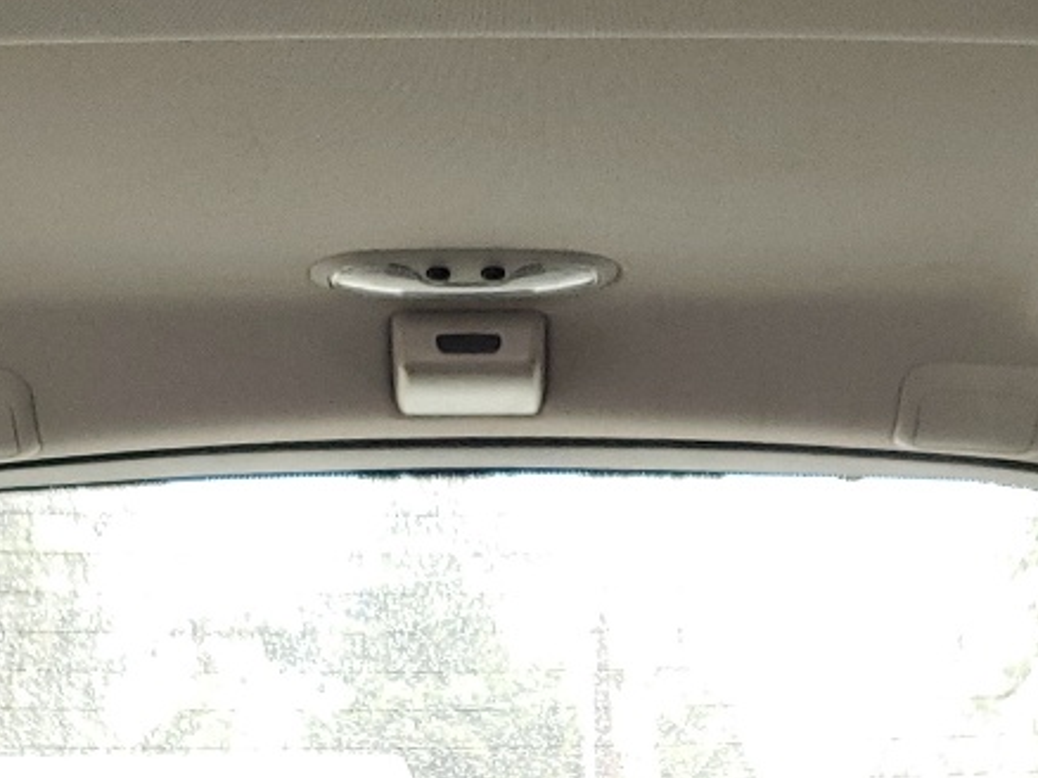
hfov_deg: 20.7
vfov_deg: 13.8
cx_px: 519
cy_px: 1421
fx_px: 2847
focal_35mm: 95
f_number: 1.5
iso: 86
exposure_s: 1/60.2
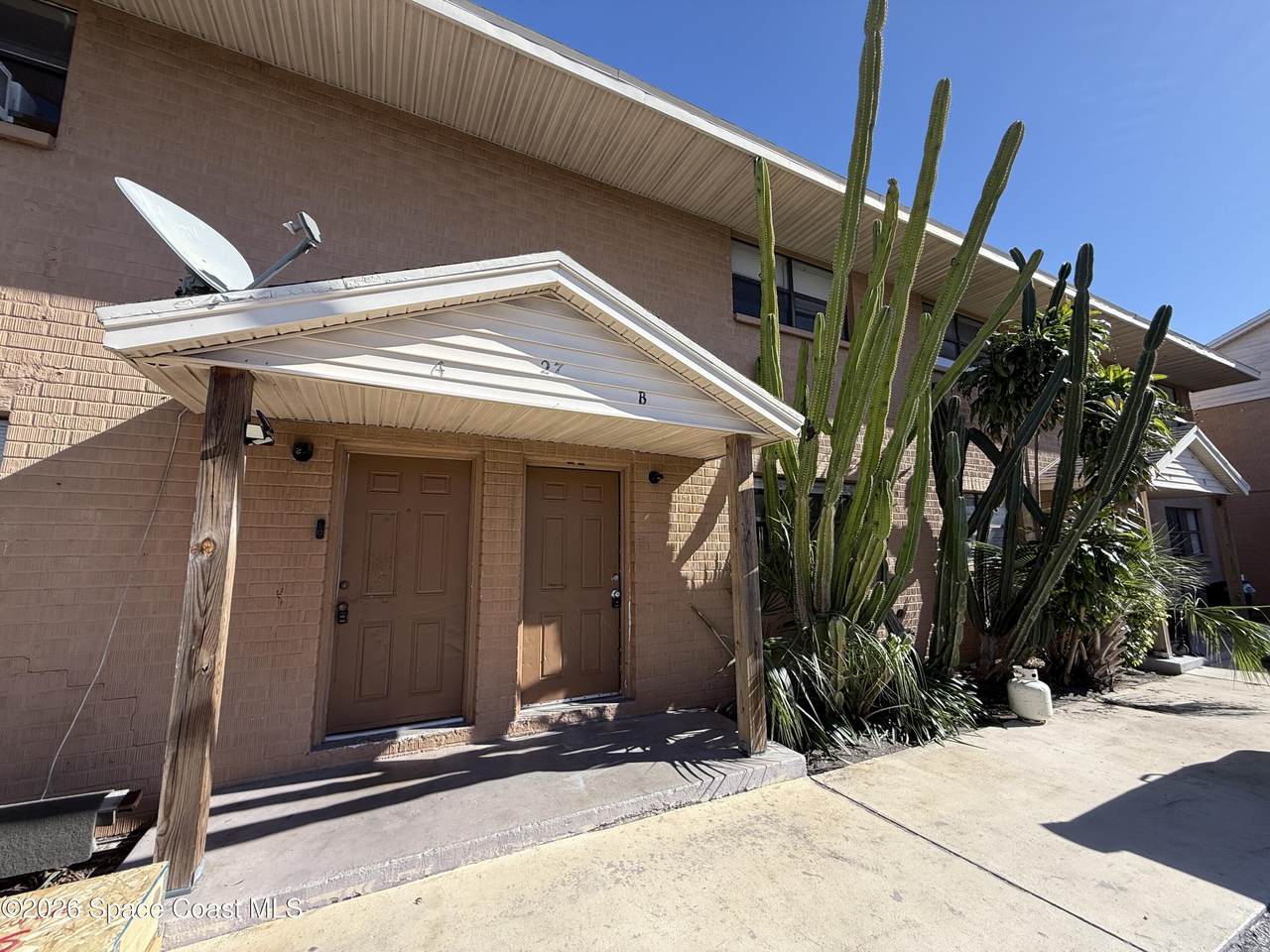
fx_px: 514
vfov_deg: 85.7
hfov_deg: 102.1
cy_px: 476
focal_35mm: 14
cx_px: 635
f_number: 2.2
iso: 50
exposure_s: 1/1001
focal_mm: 2.22
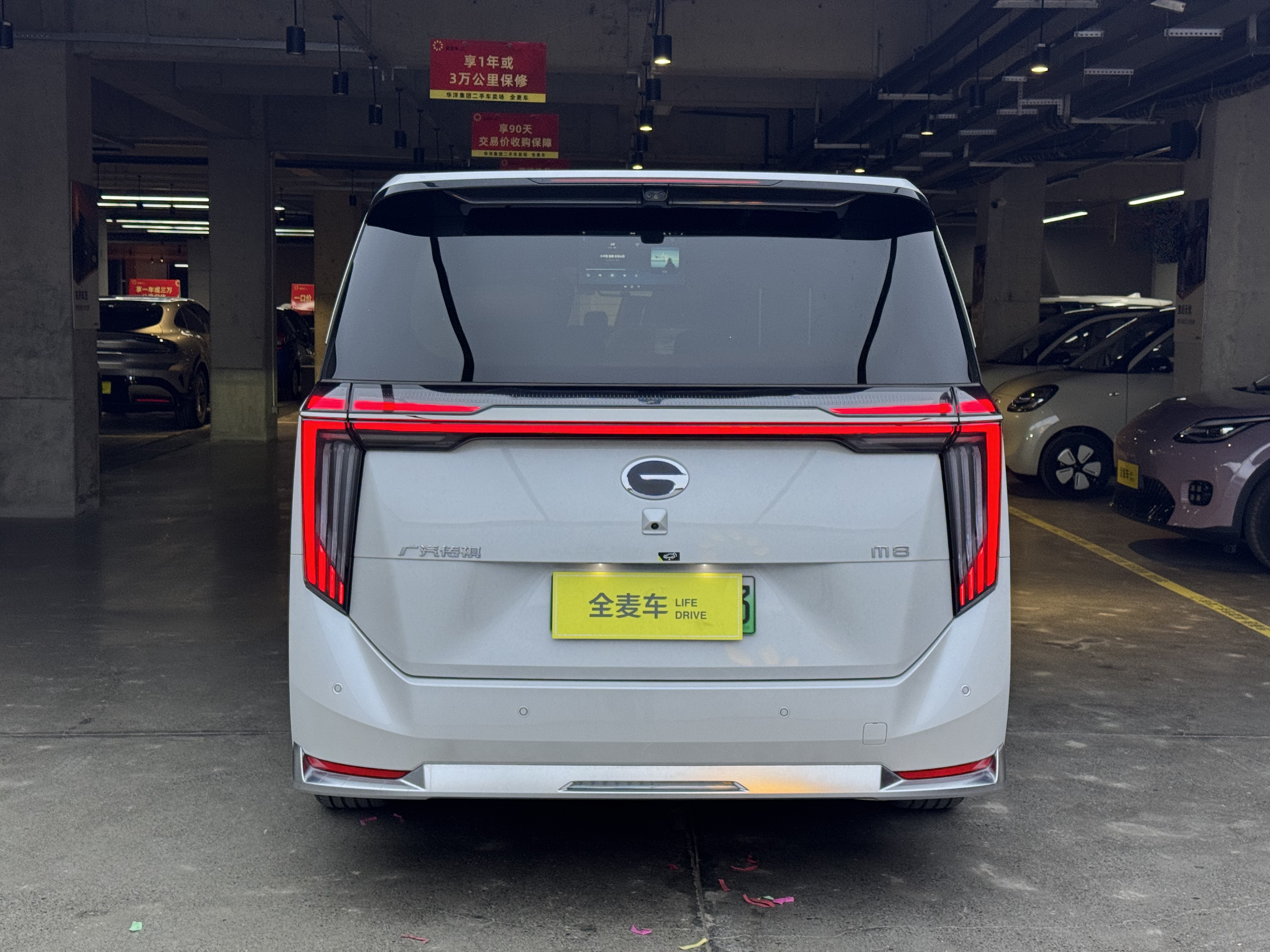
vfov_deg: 30.3
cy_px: 476
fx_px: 1761
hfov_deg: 39.7
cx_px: 635
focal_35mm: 48
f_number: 1.78
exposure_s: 1/121
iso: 50
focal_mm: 6.76
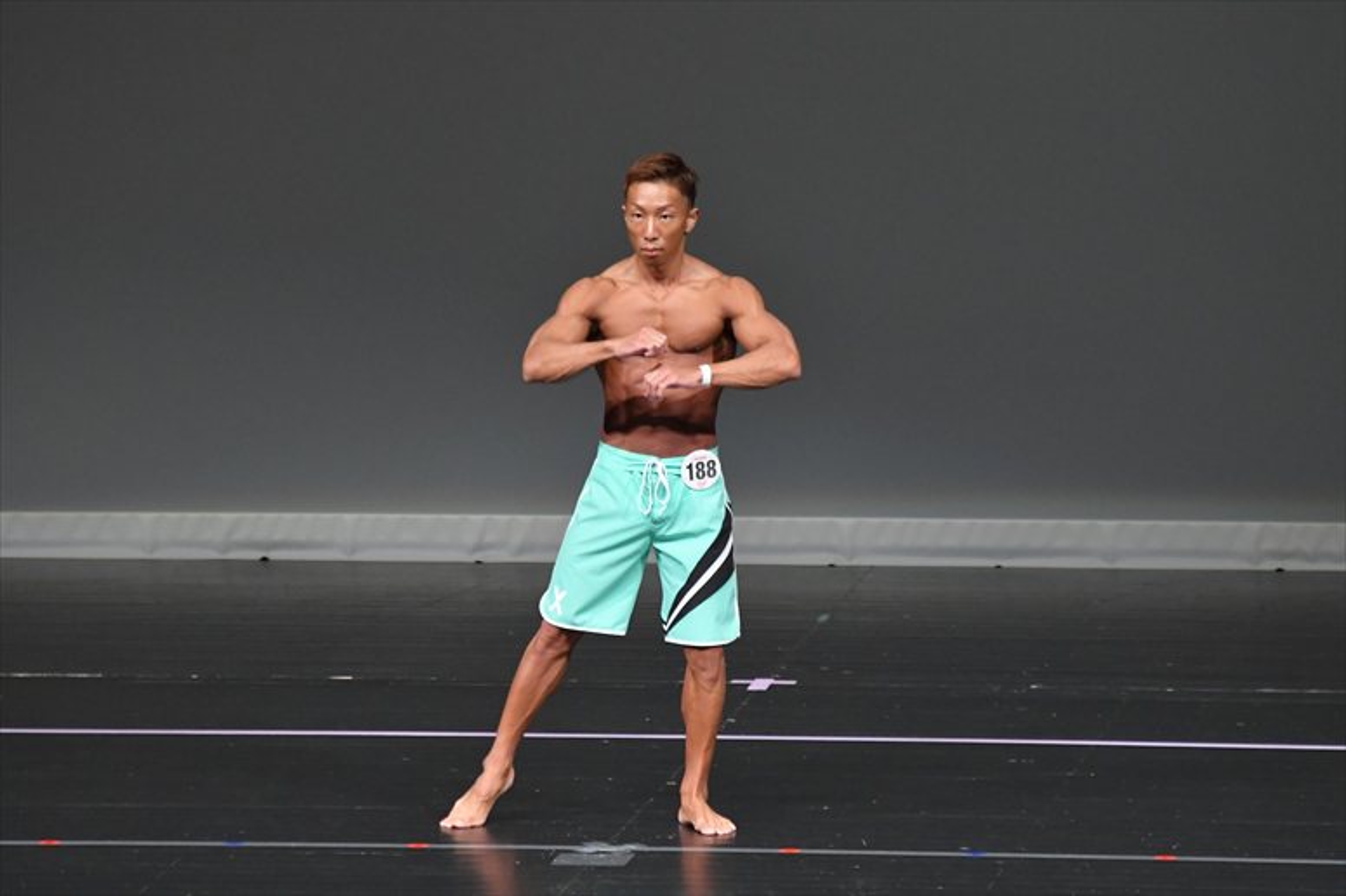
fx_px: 11772
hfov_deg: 6.5
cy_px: 448
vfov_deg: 4.4
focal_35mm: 315
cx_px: 673
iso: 4000
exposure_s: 1/400
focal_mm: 210
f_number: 5.6
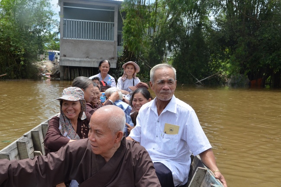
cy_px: 94
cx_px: 140
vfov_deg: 31.8
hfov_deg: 46.5
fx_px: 327
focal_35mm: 42
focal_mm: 28
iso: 1000
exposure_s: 1/800
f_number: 14
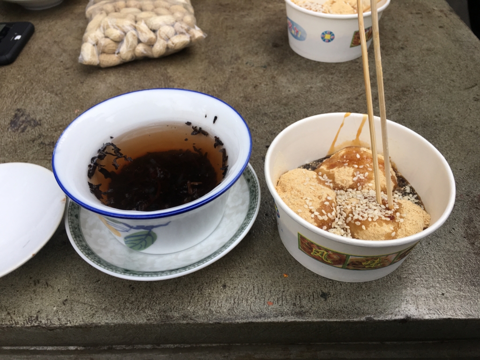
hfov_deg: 61.7
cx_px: 240
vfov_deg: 48.2
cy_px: 180
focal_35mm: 29
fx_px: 402
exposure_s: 1/50
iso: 32
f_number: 2.2
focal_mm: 4.15
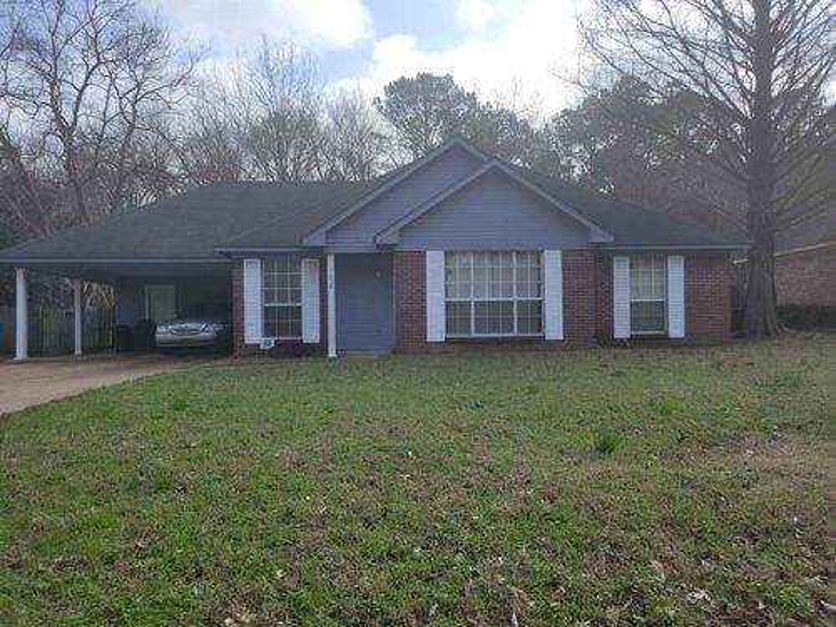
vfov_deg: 53.1
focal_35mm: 26
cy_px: 314
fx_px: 628
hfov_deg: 67.3
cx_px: 418
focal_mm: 5.4
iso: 40
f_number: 1.8
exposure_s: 1/1967
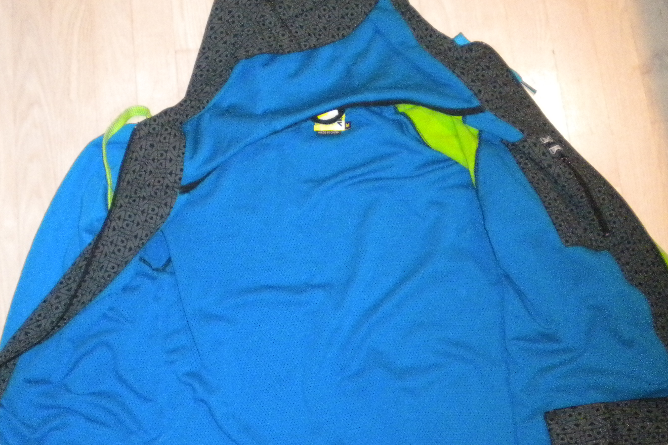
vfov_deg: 27.0
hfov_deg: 39.6
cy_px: 257
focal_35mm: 50
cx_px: 327
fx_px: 928
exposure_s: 1/30
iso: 800
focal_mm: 6.3
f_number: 3.1
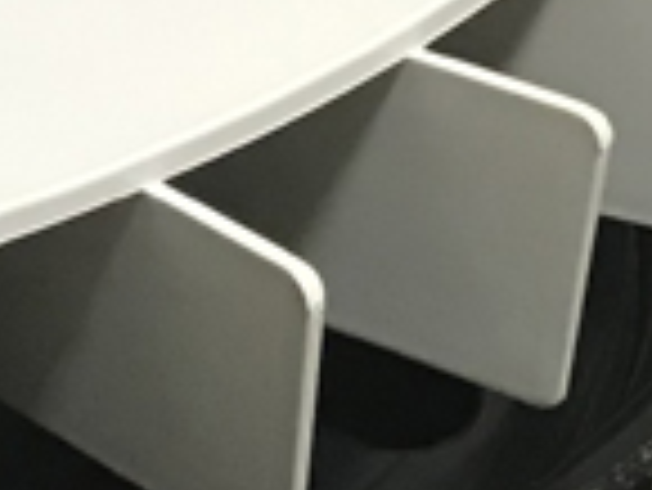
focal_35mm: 193
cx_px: 427
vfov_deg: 7.6
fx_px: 3638
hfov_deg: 10.2
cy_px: 620
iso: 50
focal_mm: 3.99
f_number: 1.8
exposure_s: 1/15
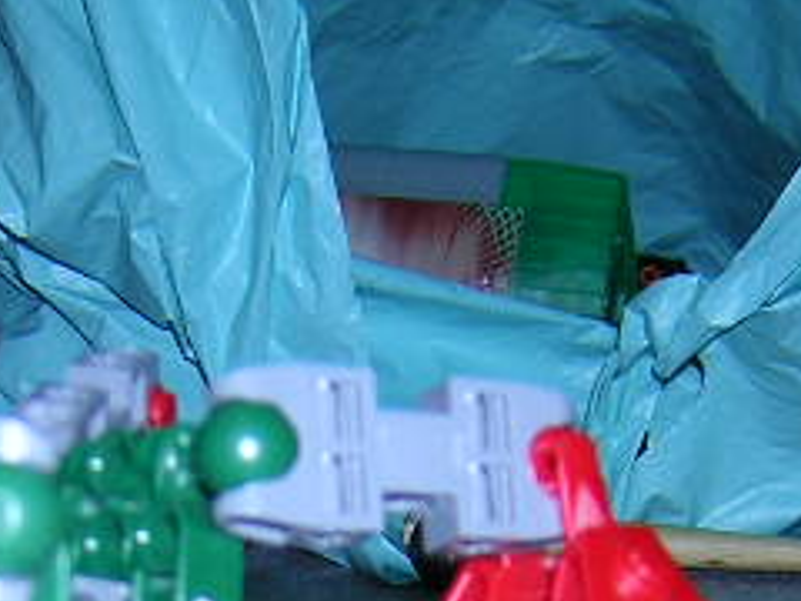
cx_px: 244
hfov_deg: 20.3
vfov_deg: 14.7
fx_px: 2221
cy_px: 795
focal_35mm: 96
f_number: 2.6
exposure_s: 1/60.1
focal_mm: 4.7
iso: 100
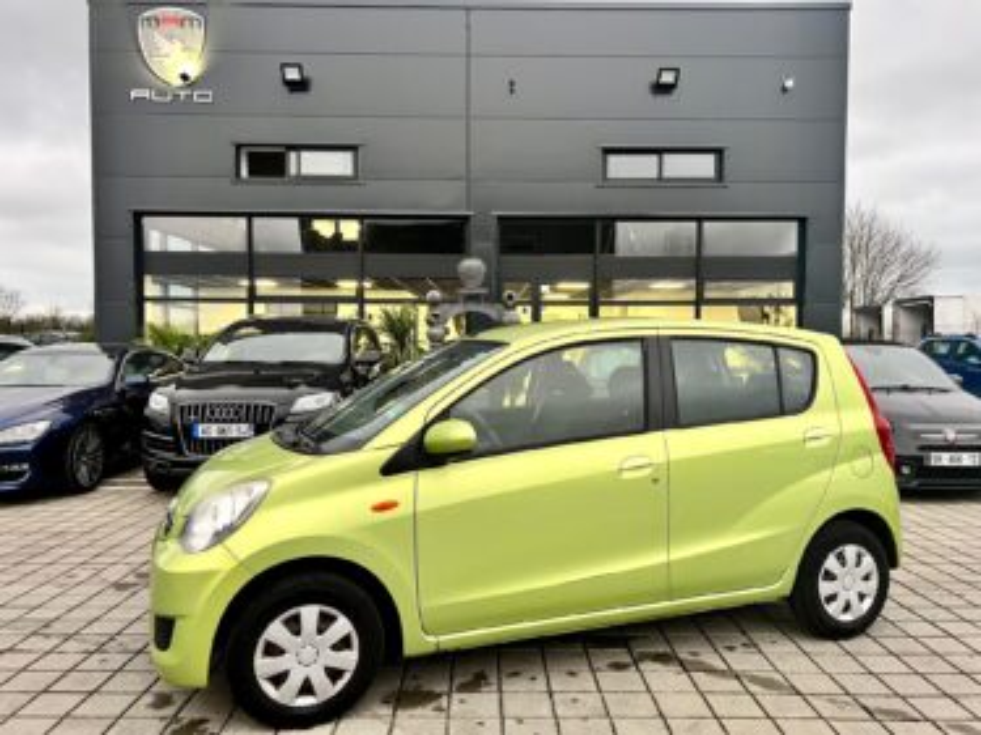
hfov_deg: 67.3
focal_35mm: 26
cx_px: 490
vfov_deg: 53.0
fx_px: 737
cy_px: 368
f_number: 1.5
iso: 250
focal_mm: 5.7
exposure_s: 1/60
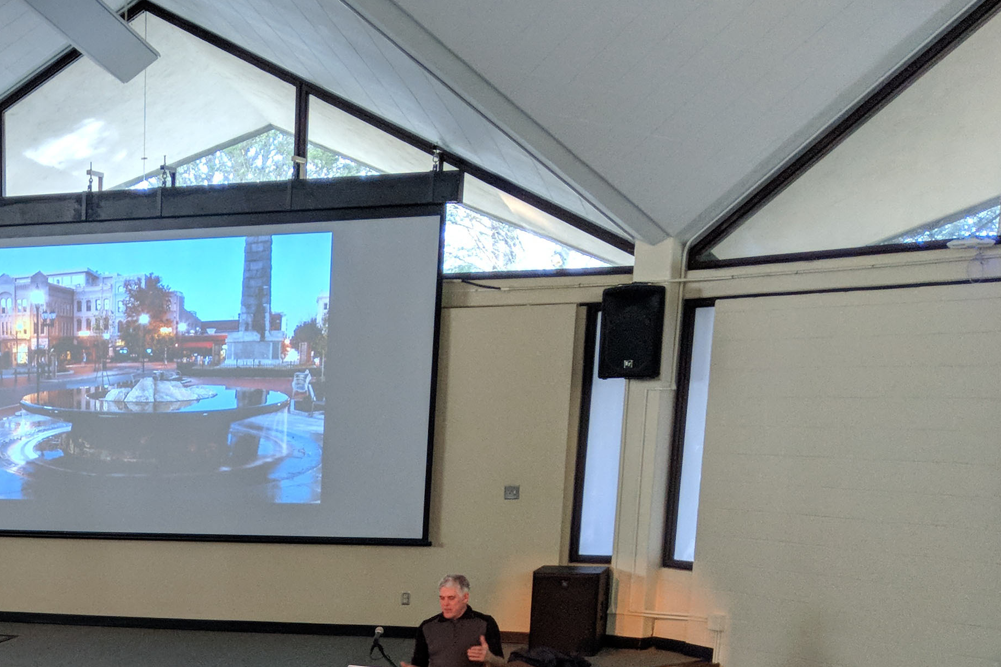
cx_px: -50
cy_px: 800
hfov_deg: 29.7
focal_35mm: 62
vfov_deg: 20.5
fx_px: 1724
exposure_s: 1/40.1
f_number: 1.8
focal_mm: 4.44
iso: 332
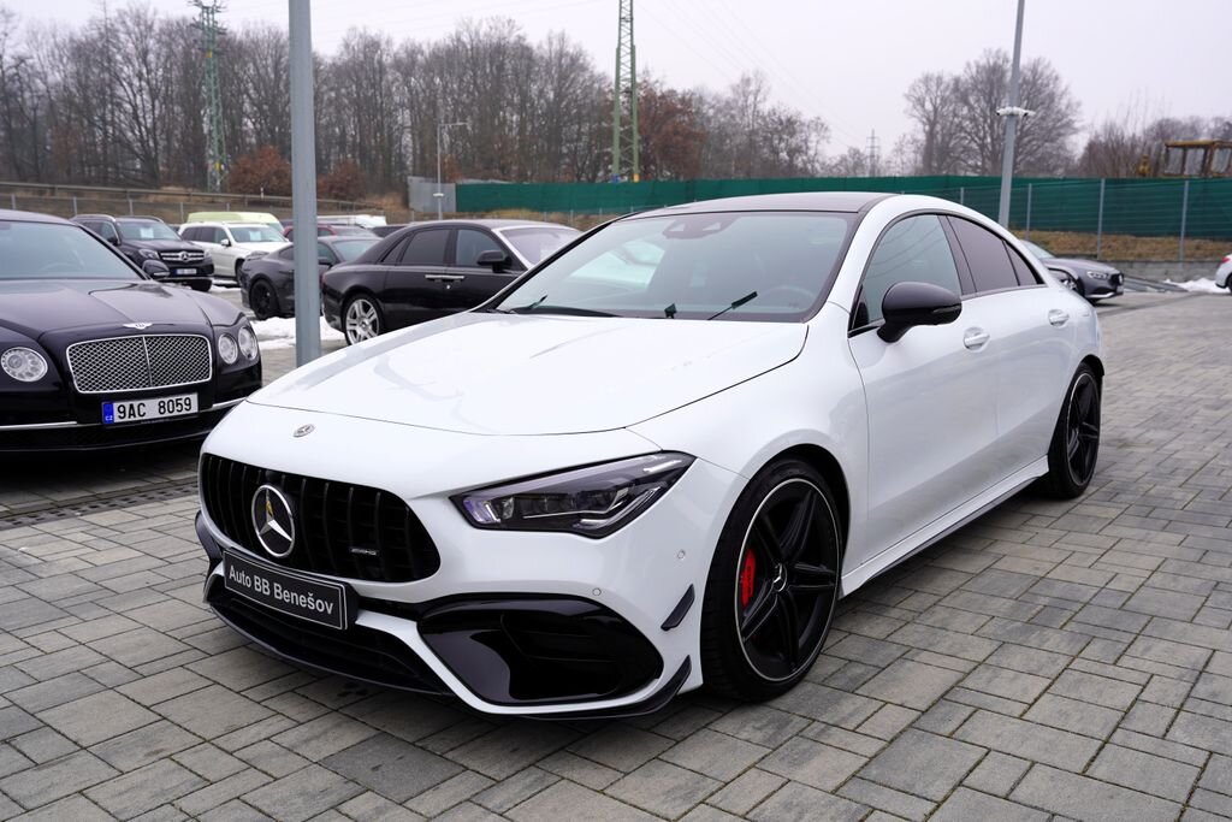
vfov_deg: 43.6
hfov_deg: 61.9
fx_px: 1027
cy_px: 411
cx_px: 616
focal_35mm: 30
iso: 100
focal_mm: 30
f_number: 5
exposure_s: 1/80
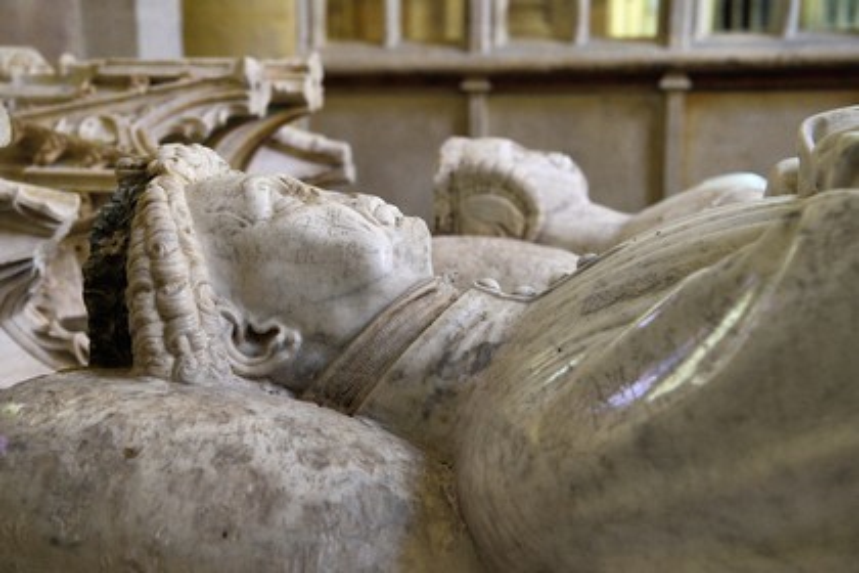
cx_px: 430
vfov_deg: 26.0
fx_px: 1241
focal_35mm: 52
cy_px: 286
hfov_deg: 38.2
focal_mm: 52
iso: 1600
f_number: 5.6
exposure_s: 1/25
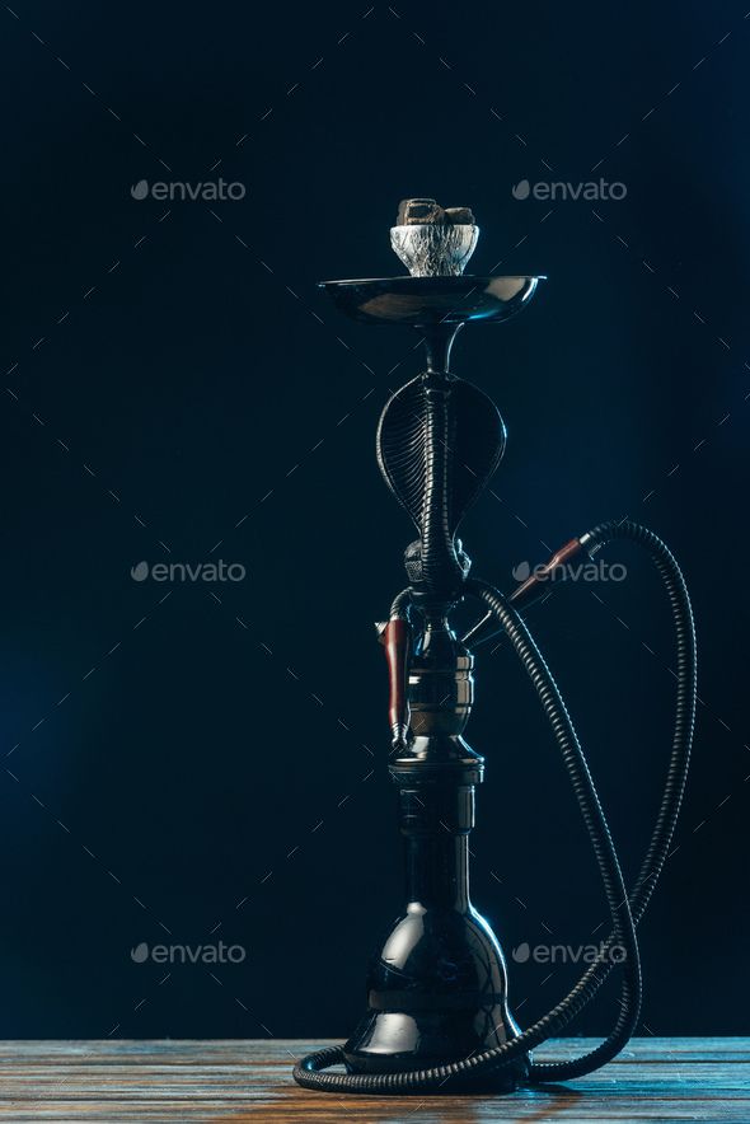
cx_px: 375
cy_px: 562
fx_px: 6245
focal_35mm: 200
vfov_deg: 10.3
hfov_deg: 6.9
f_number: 8
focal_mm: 200
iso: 800
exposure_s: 1/200
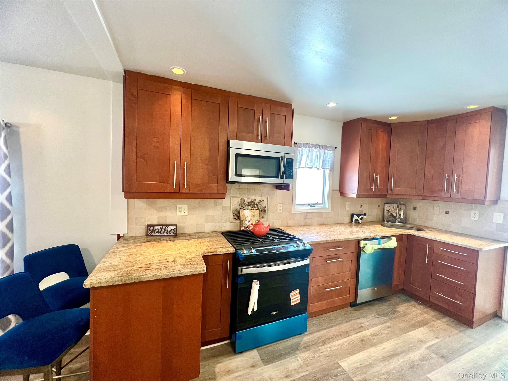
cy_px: 190
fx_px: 191
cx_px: 254
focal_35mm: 13
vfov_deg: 89.9
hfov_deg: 106.2
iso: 200
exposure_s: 1/60
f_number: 1.8
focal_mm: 1.57
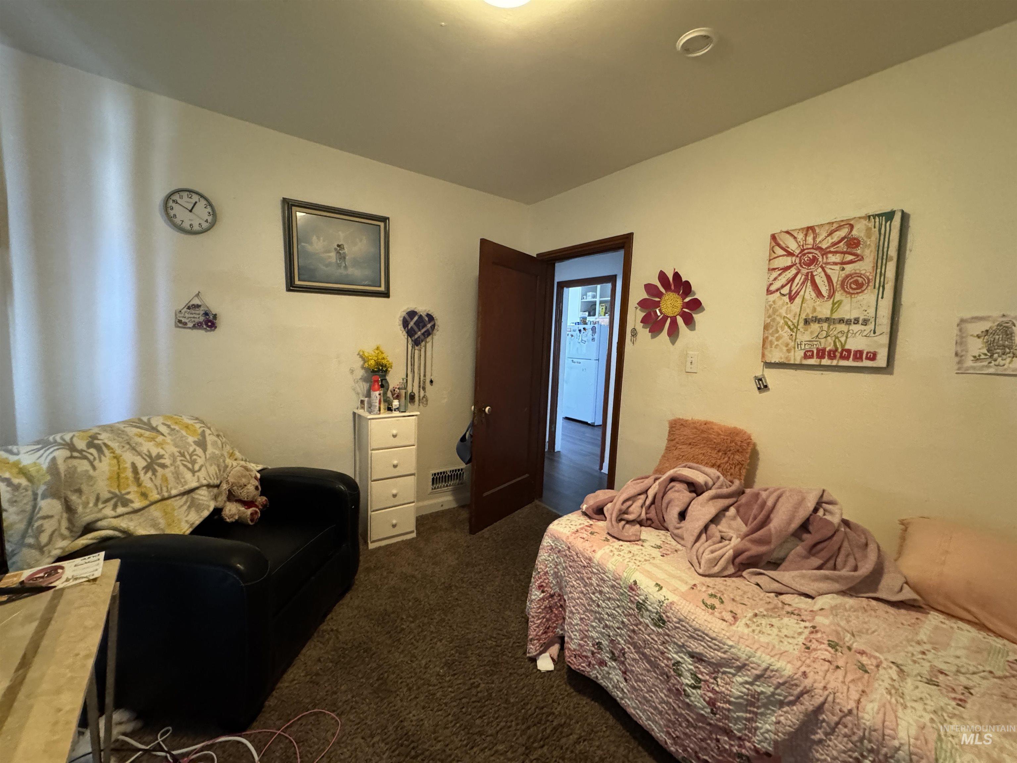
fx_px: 411
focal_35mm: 14
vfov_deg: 85.7
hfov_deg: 102.1
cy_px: 382
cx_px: 508
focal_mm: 2.22
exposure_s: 1/40
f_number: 2.2
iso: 1000
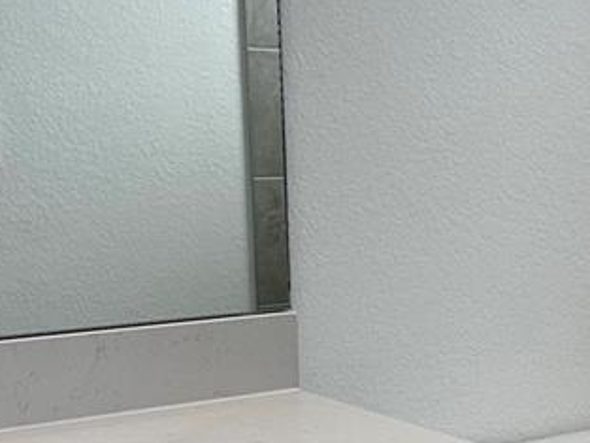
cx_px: 639
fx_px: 1569
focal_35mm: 92
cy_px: 311
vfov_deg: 16.0
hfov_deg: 20.4
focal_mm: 6.86
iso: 64
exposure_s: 1/164
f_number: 1.78
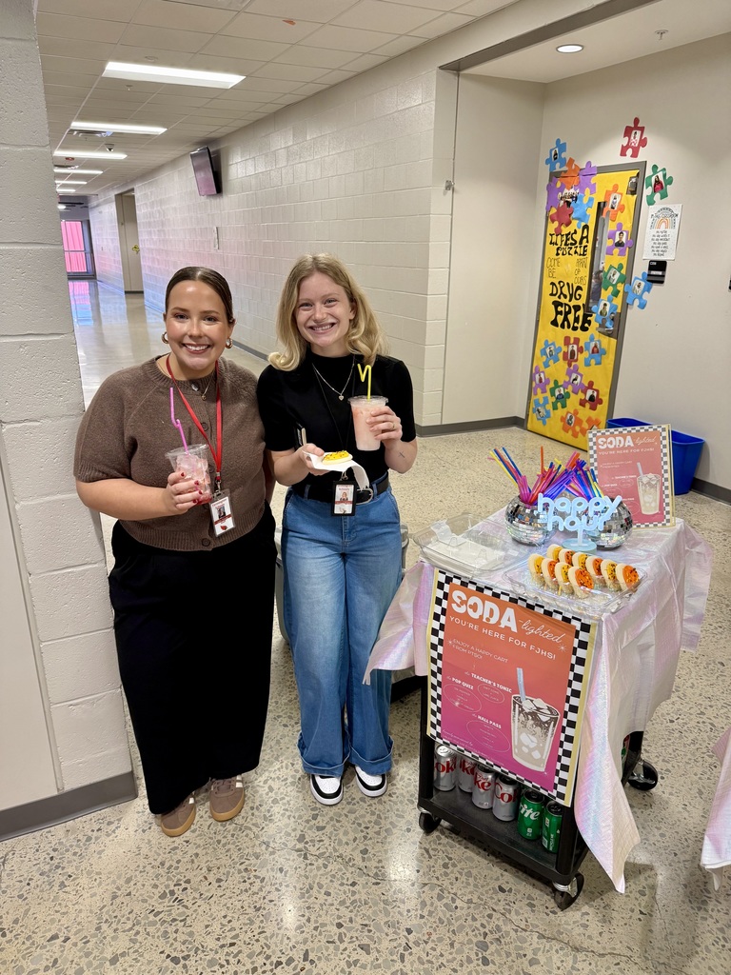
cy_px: 488
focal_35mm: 24
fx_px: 676
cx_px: 366
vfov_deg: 71.6
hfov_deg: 56.8
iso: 160
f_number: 1.78
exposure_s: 1/121
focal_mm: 6.76
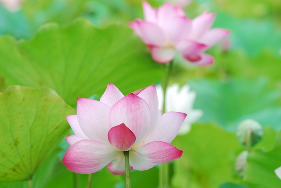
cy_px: 94
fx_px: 1583
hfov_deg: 10.1
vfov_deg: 6.8
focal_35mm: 202
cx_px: 140
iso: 100
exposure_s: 1/80
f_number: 5.6
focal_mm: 135
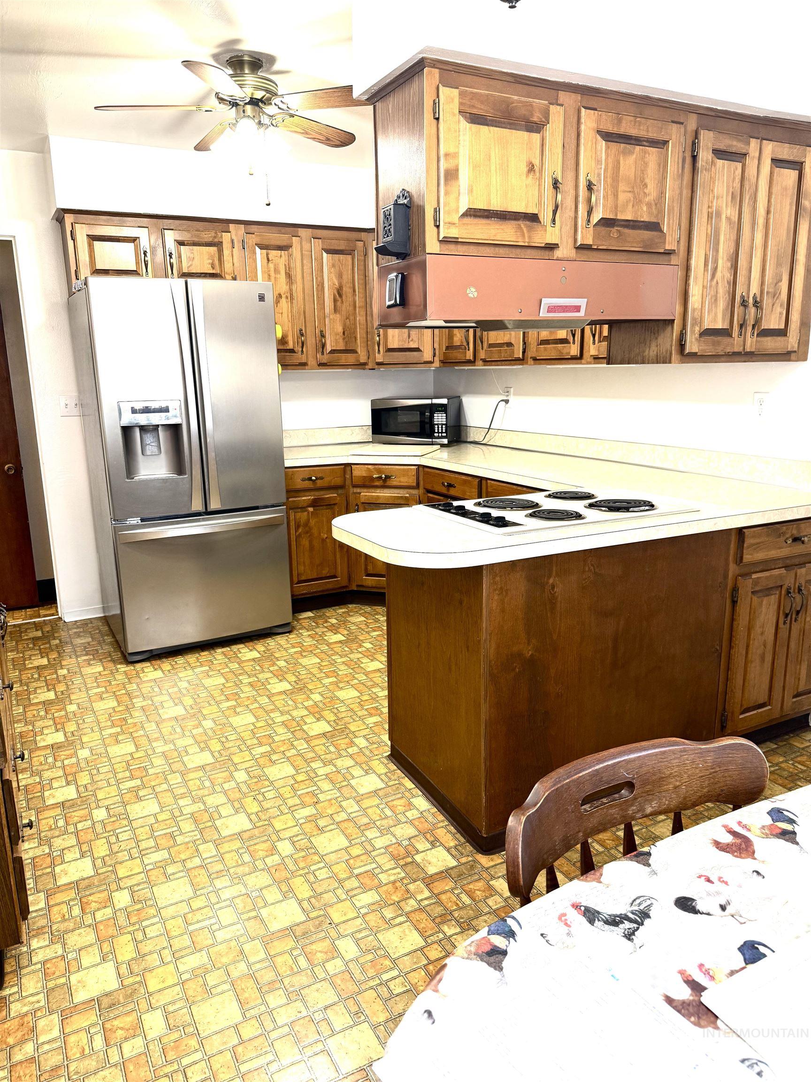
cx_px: 406
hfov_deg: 56.8
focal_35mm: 24
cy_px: 541
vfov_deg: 71.6
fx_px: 750
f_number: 1.78
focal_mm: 6.76
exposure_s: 1/60
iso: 100
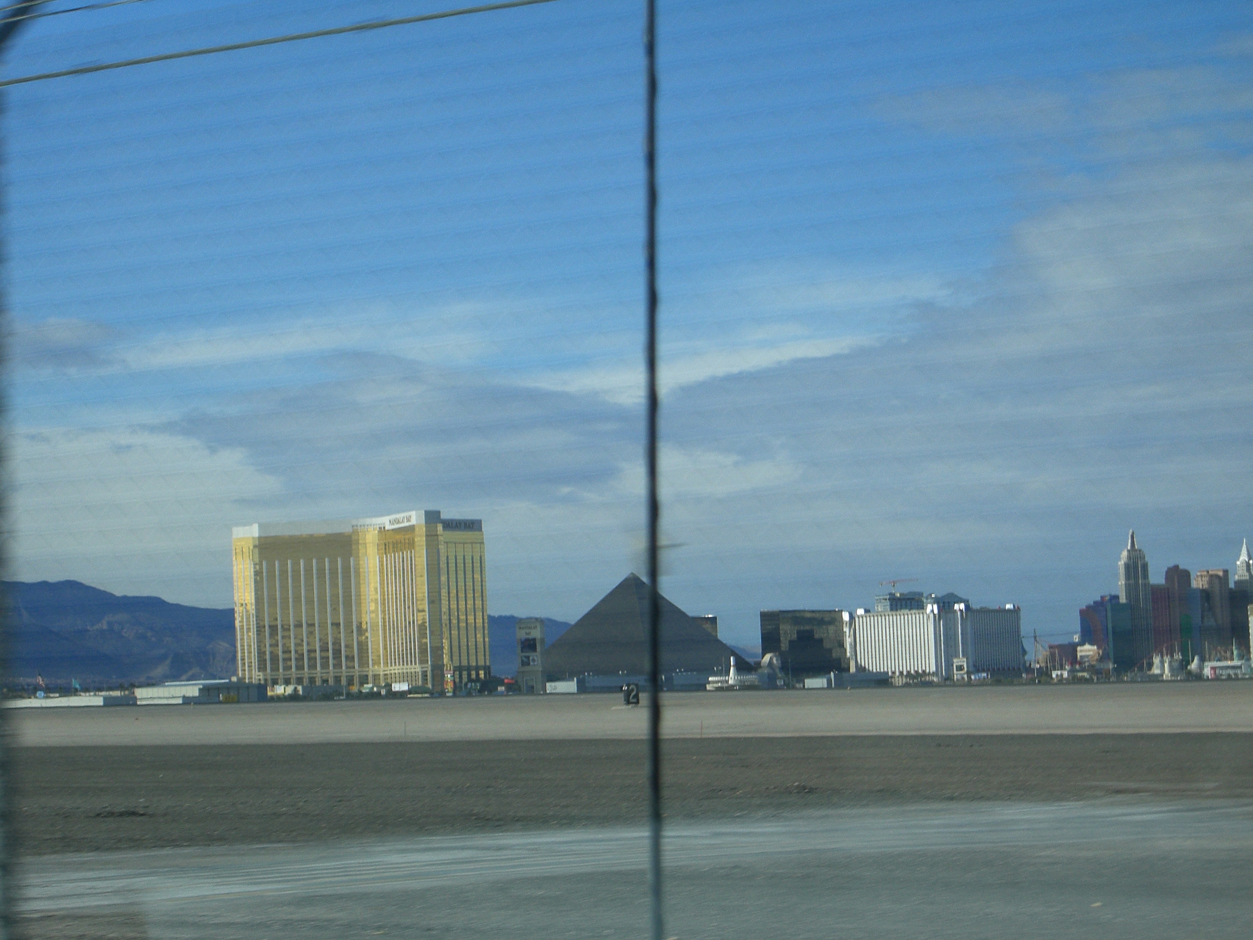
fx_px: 4126
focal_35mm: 114
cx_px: 626
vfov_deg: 13.0
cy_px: 470
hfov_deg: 17.3
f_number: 7.4
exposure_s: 1/250
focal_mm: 23.7
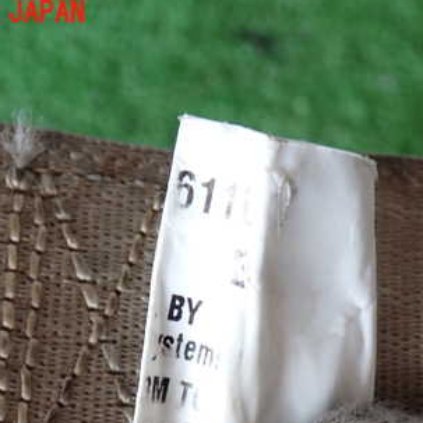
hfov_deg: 27.2
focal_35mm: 63
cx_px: 250
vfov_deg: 27.0
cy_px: 310
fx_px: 871
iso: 200
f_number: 2.5
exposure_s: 1/50
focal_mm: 6.37
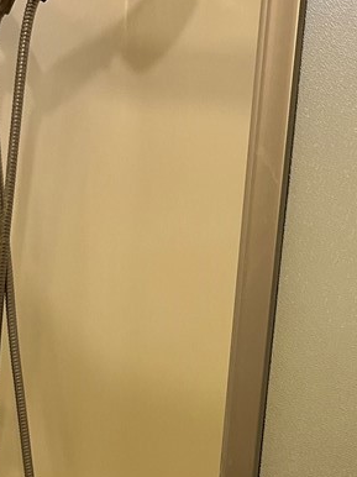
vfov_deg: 27.4
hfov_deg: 21.2
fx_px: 950
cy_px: 412
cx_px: 238
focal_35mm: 69
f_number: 1.6
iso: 80
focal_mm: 5.1
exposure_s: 1/60
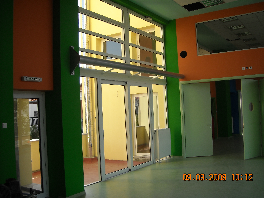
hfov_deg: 52.6
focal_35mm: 35
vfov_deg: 40.7
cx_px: 132
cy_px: 99
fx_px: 267
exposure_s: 1/260
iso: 64
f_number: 2.8
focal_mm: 5.7
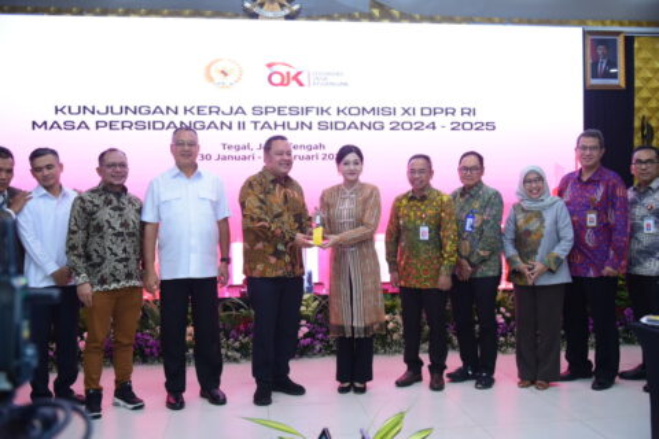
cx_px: 330
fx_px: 641
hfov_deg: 54.4
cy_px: 220
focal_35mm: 35
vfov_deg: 37.9
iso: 2500
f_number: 4
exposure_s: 1/125
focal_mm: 35
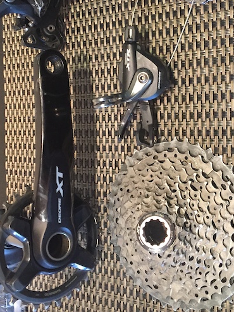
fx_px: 424
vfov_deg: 40.1
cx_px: 145
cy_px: 113
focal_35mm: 47
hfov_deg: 30.7
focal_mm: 4.15
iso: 250
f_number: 2.2
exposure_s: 1/17
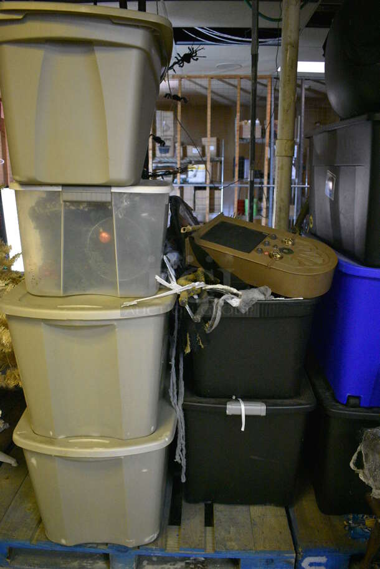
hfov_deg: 48.0
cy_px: 284
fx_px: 427
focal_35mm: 27
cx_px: 190
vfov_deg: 67.3
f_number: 3.5
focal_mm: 18
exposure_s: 1/125
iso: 5600
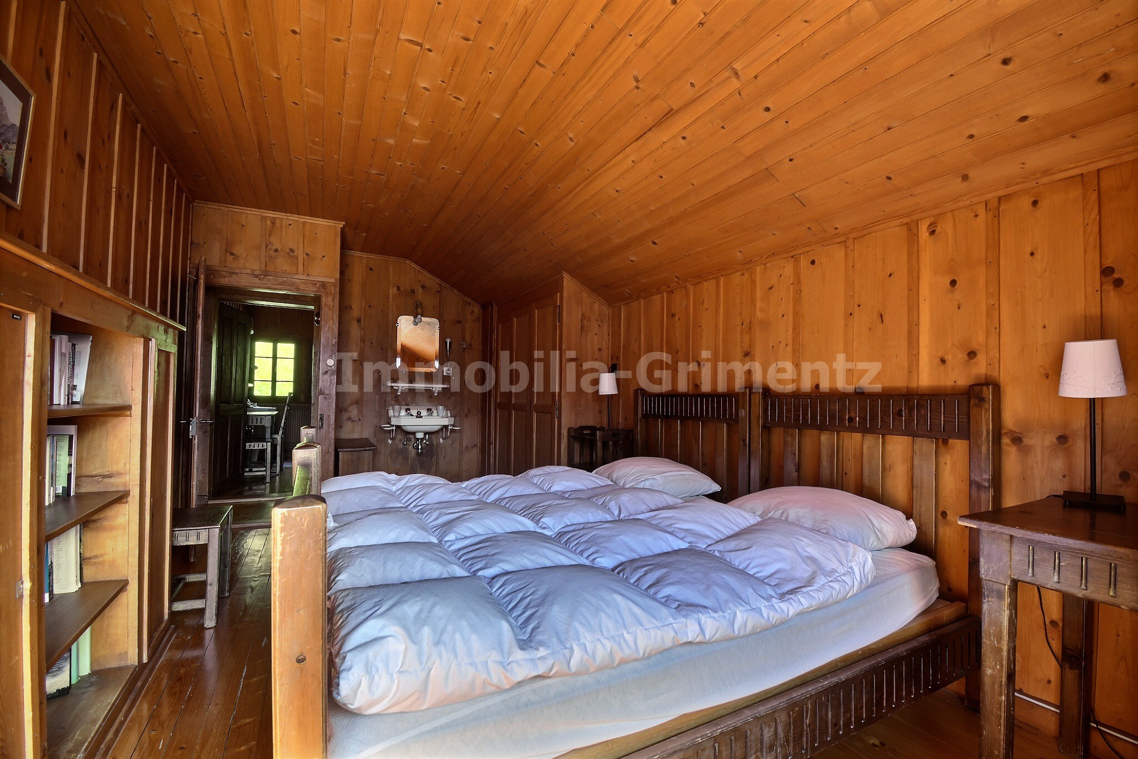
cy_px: 380
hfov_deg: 100.4
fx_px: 474
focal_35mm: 15
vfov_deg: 77.3
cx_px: 569
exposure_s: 1/2
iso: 400
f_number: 9
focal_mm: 10
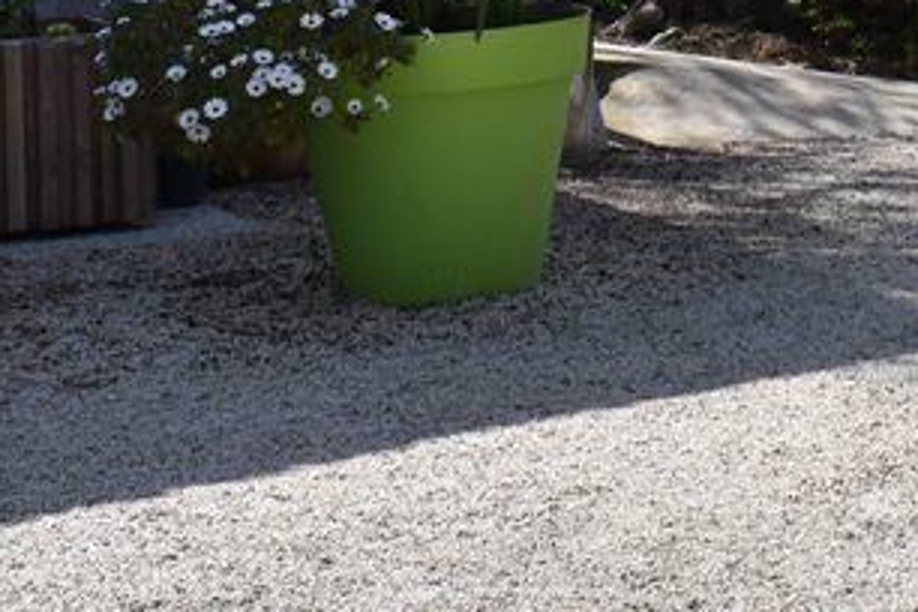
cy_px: -388
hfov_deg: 15.0
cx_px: 804
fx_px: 3459
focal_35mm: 136
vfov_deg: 9.7
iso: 400
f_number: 7.1
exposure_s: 1/1600
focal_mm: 27
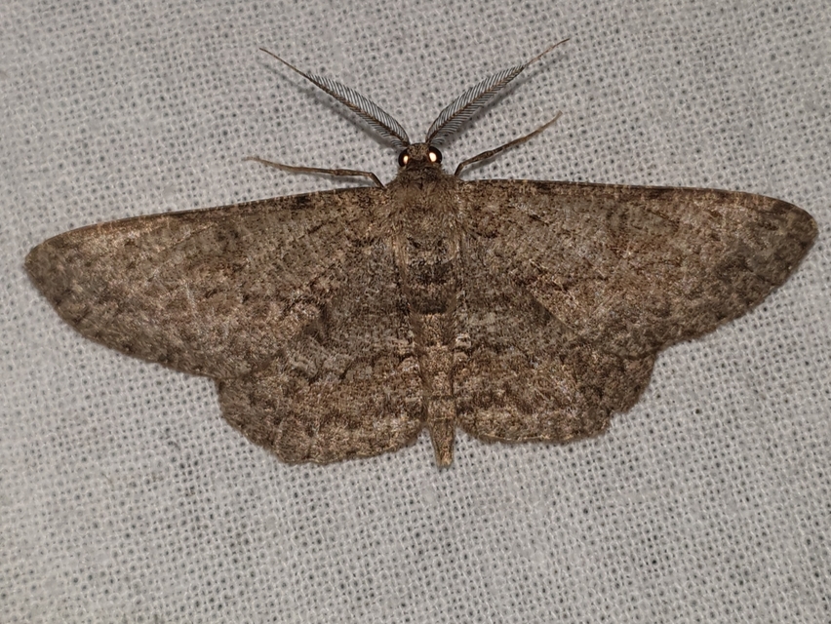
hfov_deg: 67.3
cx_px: 416
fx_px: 625
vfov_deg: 53.1
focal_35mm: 26
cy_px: 312
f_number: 1.5
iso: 50
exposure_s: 1/1739
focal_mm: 4.3
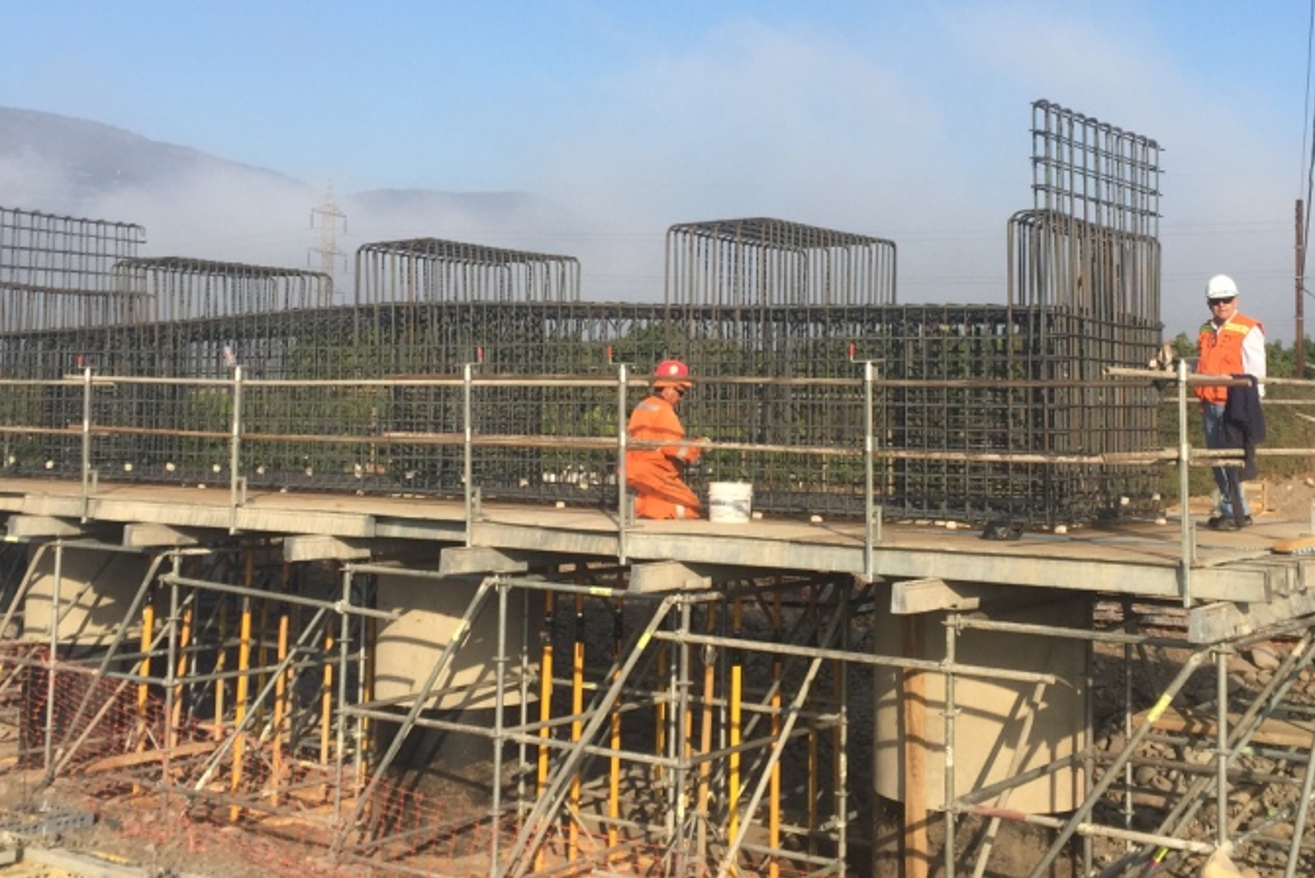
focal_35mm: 46
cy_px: 319
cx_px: 717
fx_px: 1681
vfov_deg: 29.1
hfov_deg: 42.7
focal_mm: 4.15
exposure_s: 1/1721
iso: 32
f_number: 2.2
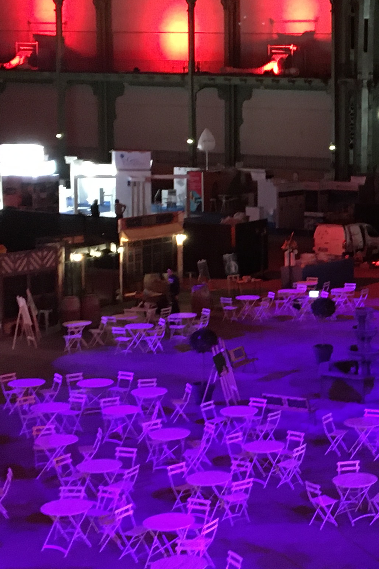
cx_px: 502
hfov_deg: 16.3
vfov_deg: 25.7
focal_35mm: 79
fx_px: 1247
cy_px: 254
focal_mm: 4.15
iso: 400
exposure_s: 1/17
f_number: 2.2
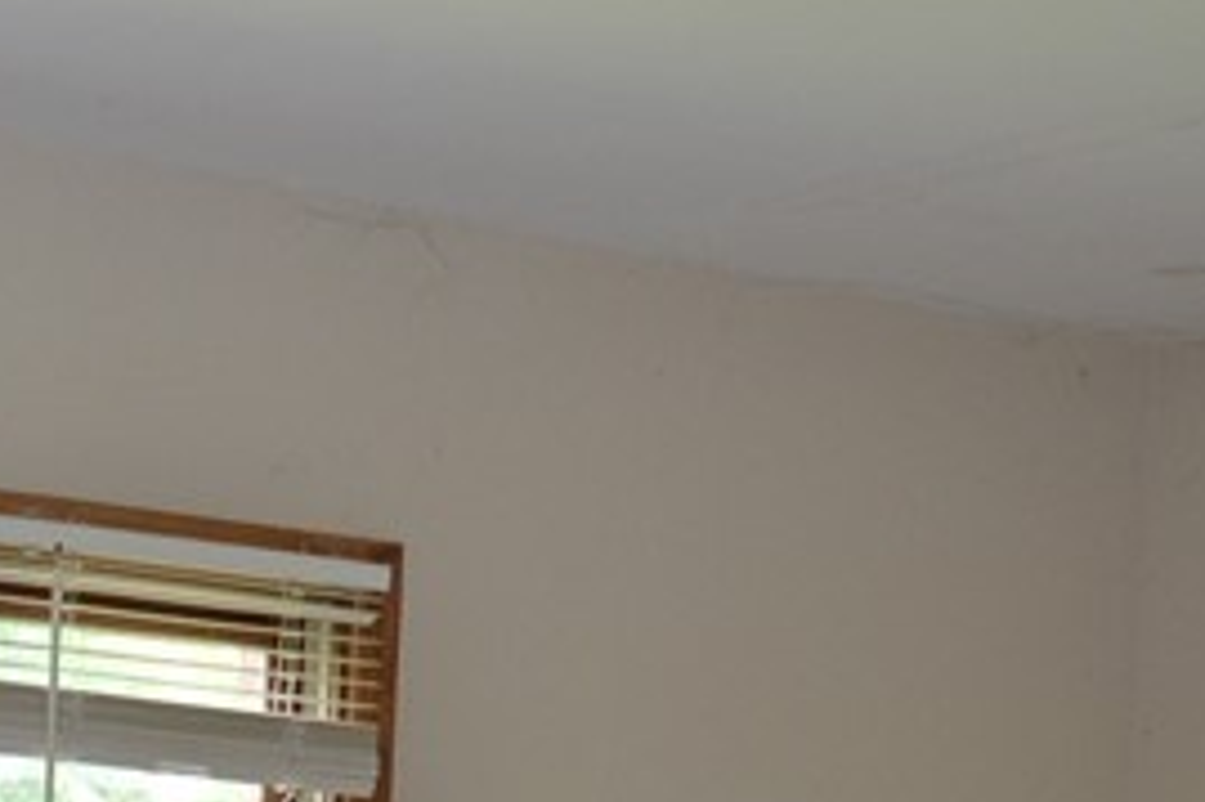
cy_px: 1389
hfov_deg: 17.9
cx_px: -202
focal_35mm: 109
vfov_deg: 11.7
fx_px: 3646
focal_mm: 18
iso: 400
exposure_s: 1/100
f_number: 4
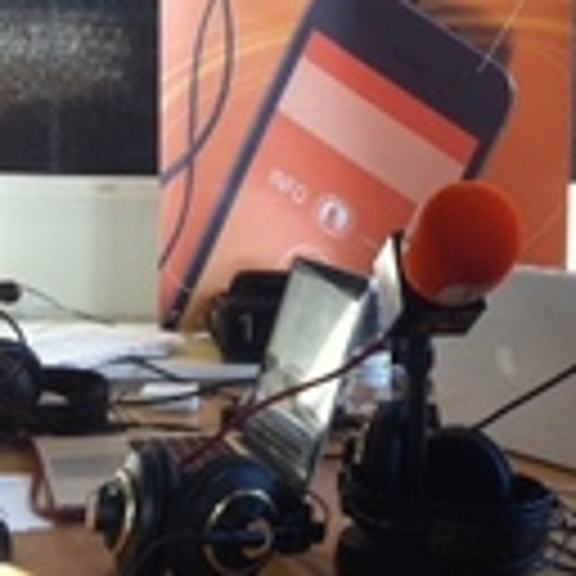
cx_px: 410
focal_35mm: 84
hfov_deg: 20.5
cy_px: 234
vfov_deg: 20.6
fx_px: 1581
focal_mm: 3.85
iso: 80
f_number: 2.8
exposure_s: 1/60
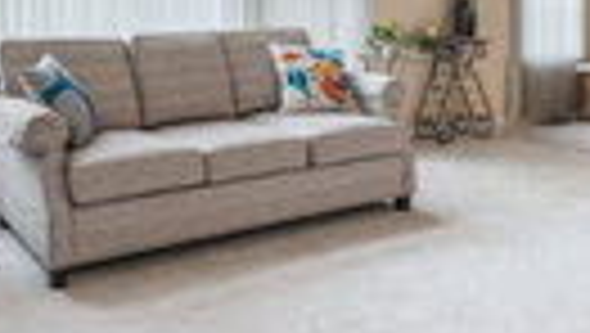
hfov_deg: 43.0
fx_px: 720
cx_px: 142
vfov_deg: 23.3
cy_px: -90
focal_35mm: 46
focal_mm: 12
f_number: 9
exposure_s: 1/20
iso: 200
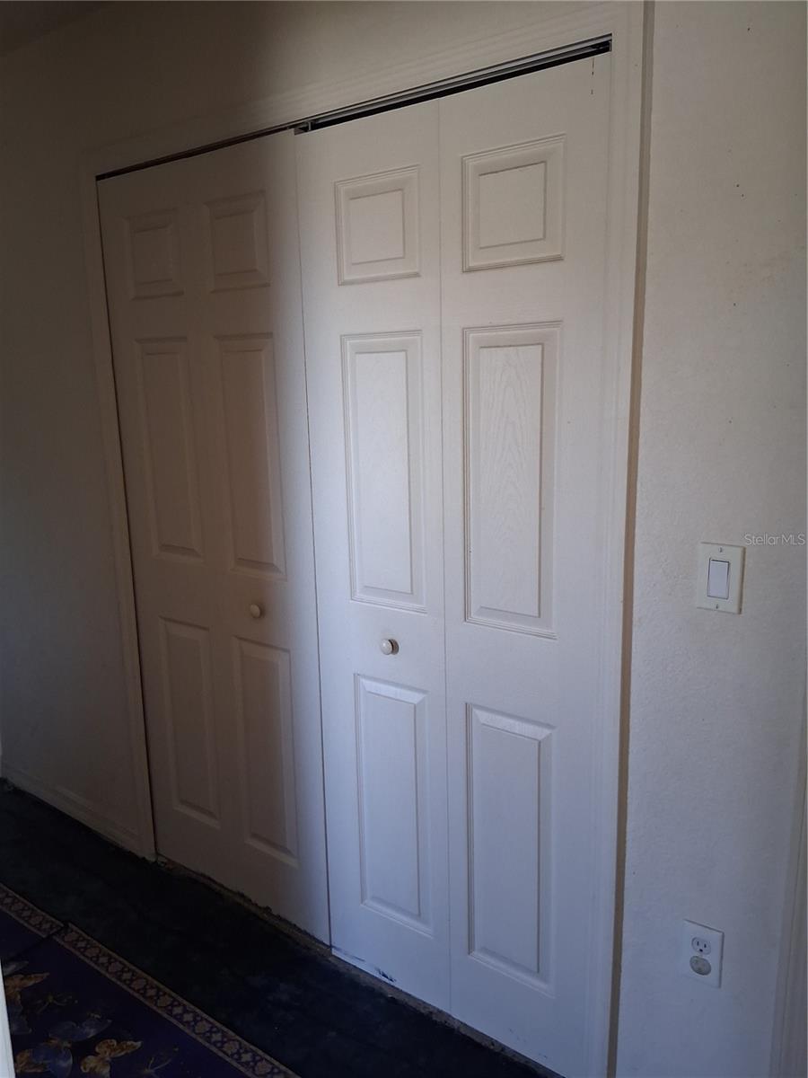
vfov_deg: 67.3
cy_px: 539
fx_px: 809
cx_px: 404
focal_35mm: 26
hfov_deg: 53.1
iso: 640
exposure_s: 1/50
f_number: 1.8
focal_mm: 3.98
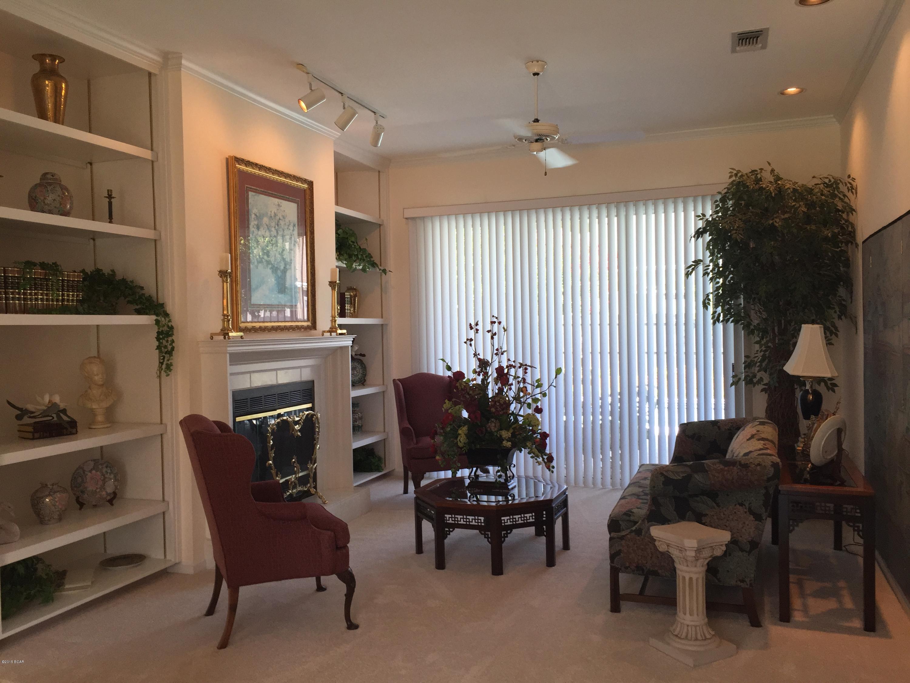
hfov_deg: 61.7
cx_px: 455
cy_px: 342
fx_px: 762
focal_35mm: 29
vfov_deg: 48.2
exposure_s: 1/120
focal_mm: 4.15
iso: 50
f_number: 2.2
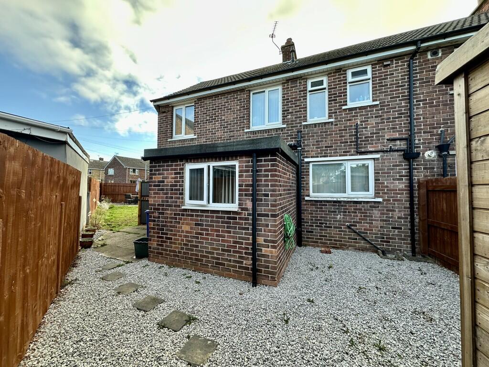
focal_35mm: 14
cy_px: 184
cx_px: 244
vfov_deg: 85.7
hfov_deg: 102.1
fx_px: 198
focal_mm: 2.22
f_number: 2.2
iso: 40
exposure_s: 1/129
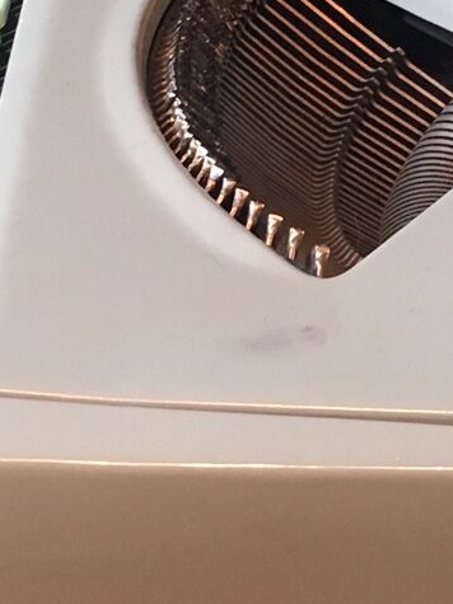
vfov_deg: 16.0
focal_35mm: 123
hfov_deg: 12.0
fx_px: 2147
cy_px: 247
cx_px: 289
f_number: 2.2
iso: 160
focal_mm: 4.15
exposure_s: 1/33
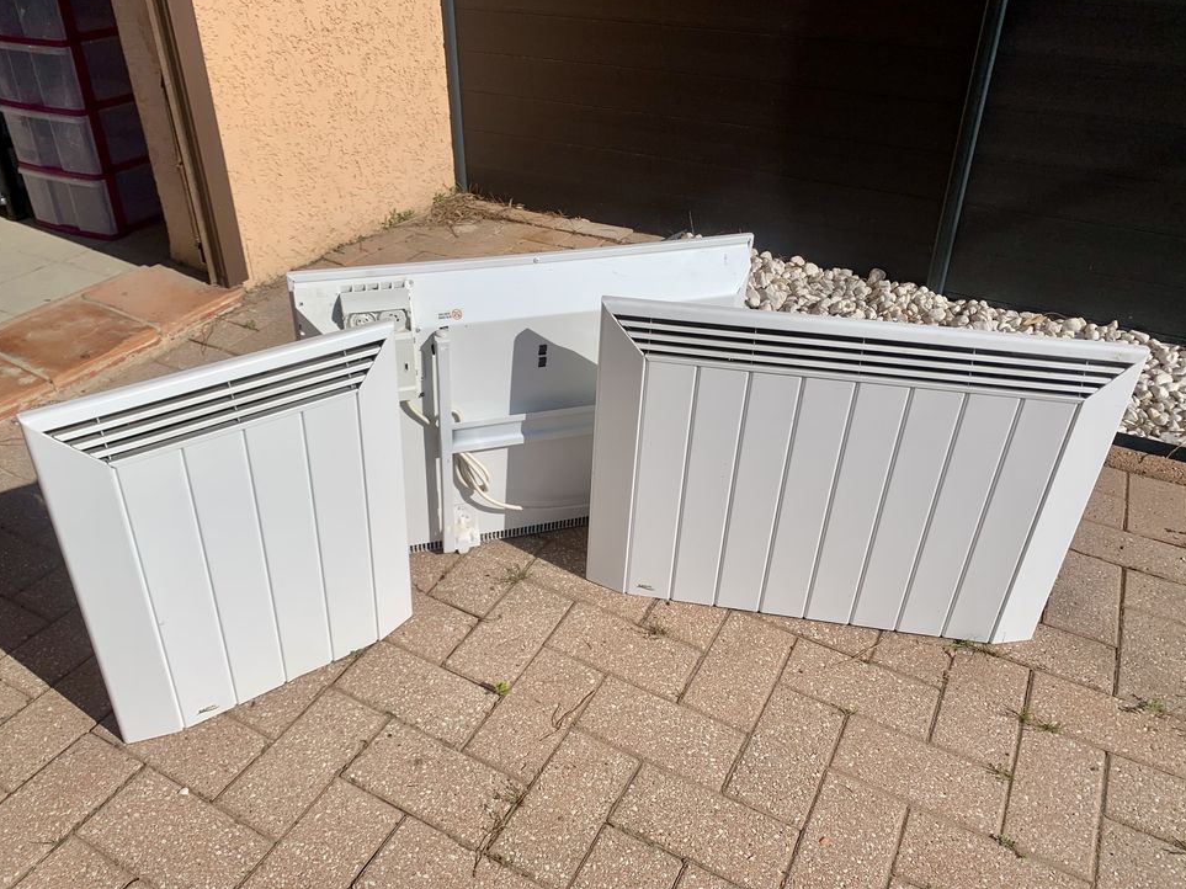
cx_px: 587
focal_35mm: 27
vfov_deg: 51.3
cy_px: 428
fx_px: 925
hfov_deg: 65.3
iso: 25
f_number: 1.8
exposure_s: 1/7407
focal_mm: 4.25
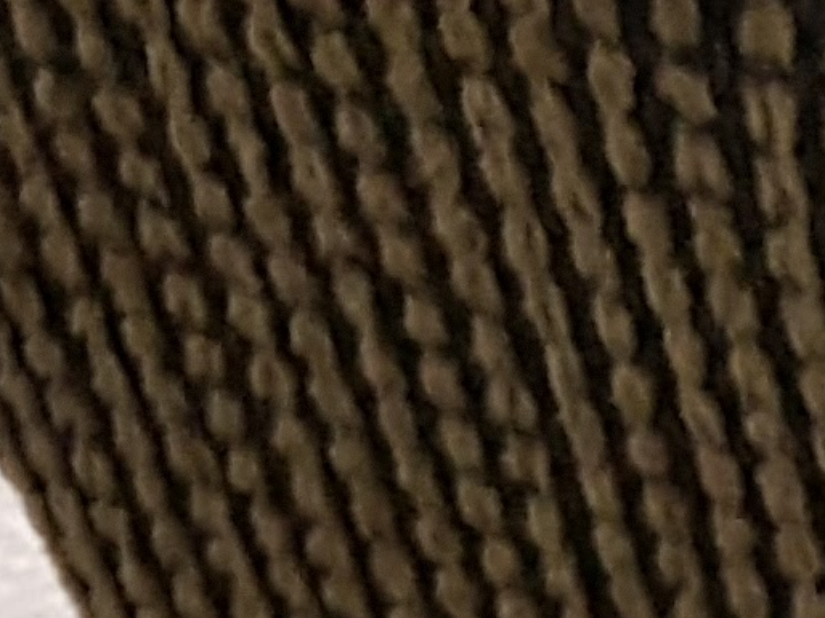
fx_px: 4860
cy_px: 1758
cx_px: 2790
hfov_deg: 7.8
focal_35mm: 204
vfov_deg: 6.7
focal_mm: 4.2
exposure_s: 1/17
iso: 250
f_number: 1.7
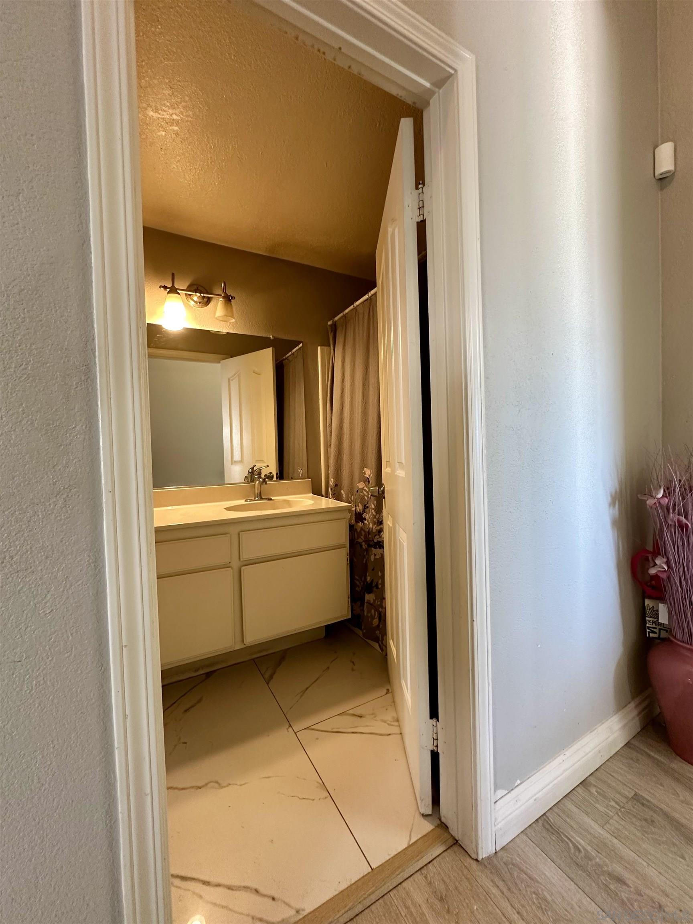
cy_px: 462
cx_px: 346
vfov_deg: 102.1
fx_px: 374
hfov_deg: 85.7
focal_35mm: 14
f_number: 2.2
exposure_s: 1/60
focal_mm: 2.22
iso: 250
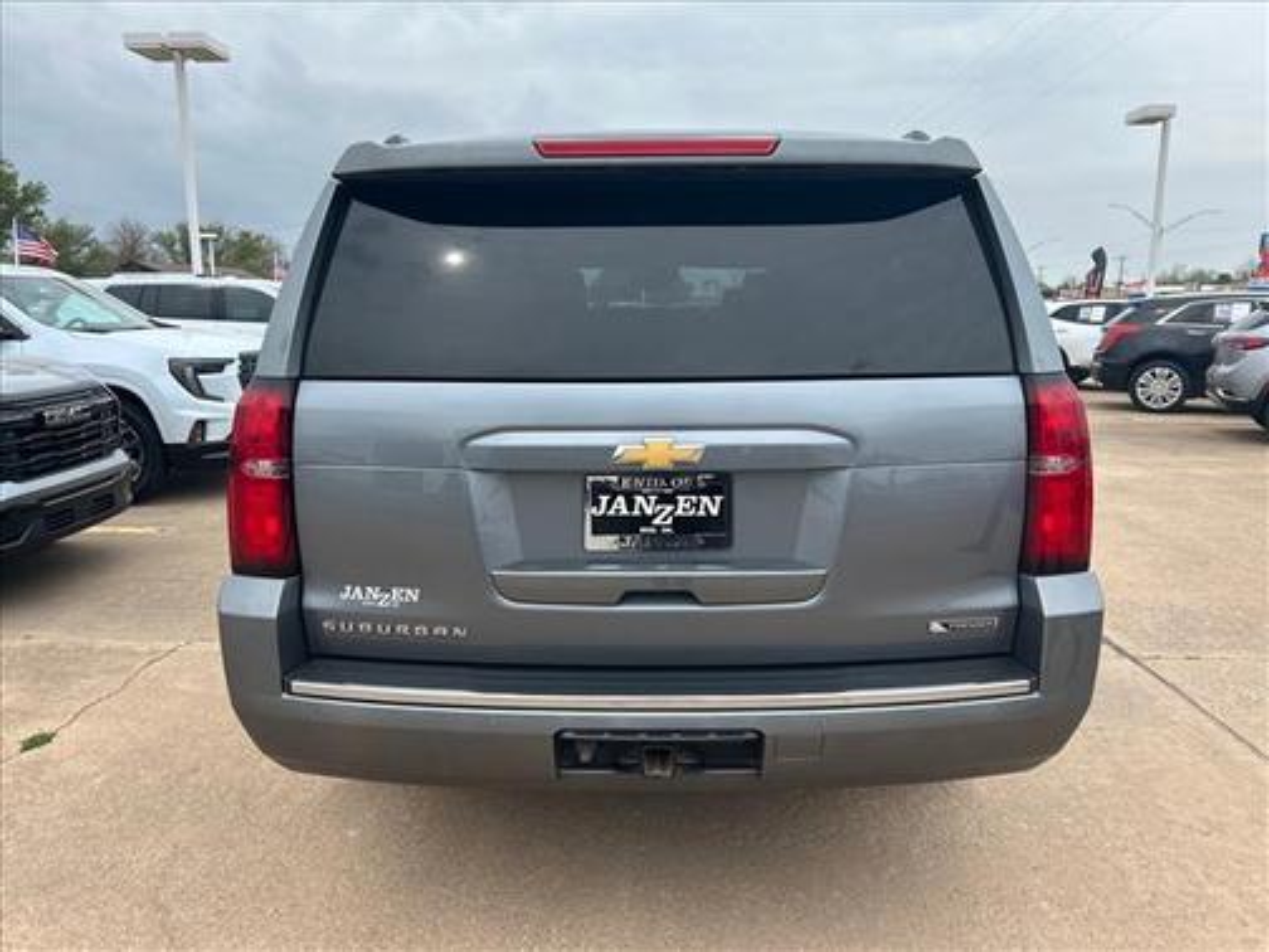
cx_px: 634
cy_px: 476
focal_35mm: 26
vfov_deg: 53.1
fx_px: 953
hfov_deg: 67.3
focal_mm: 5.7
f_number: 1.5
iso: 50
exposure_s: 1/1972
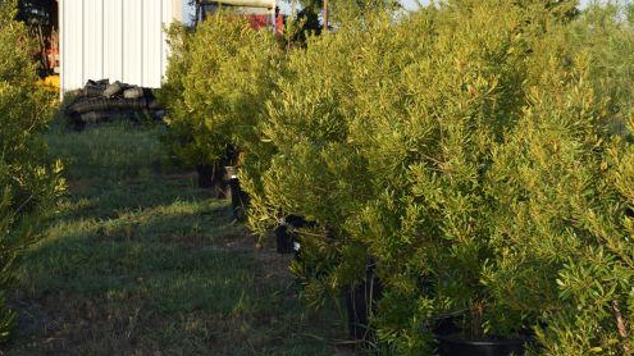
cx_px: 263
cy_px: 86
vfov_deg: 14.8
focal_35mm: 81
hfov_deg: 26.2
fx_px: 1361
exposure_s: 1/200
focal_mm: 34
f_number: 7.1
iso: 100
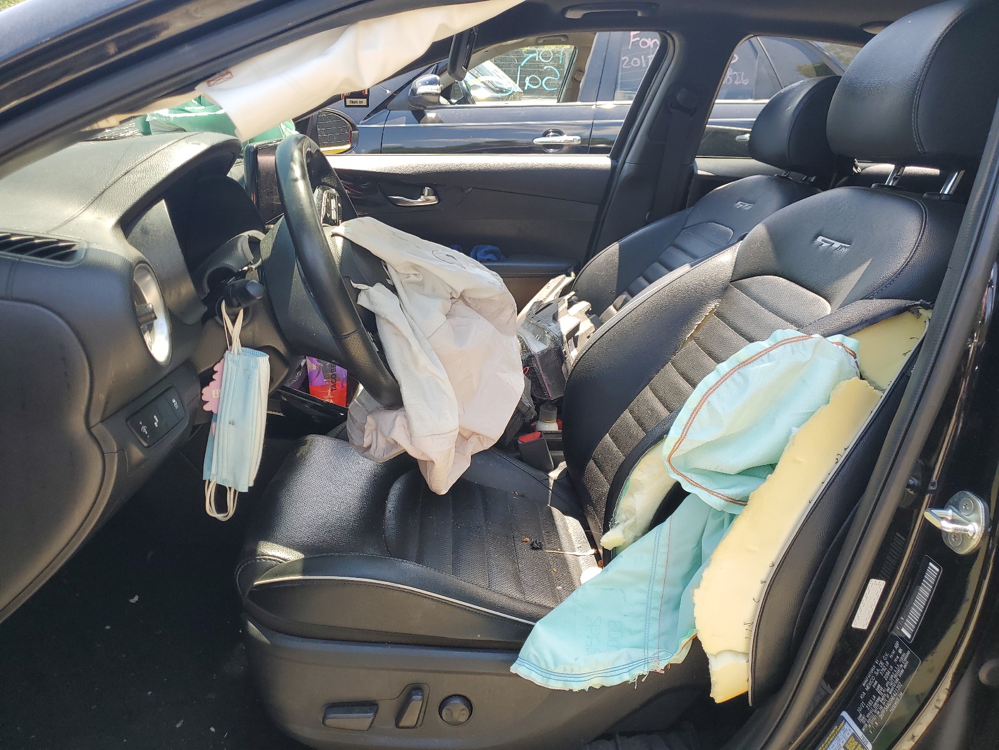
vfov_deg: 53.1
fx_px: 750
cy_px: 375
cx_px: 500
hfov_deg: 67.3
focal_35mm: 26
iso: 50
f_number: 1.5
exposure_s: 1/417
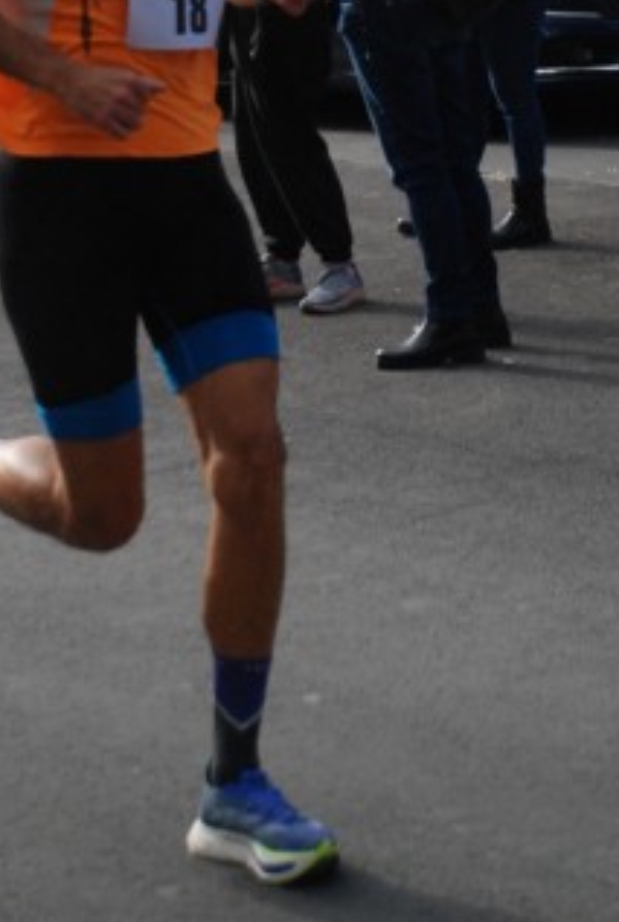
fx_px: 3642
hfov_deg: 9.7
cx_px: 298
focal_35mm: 142
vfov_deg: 14.3
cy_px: 90
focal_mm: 50
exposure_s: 1/1250
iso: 1000
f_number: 5
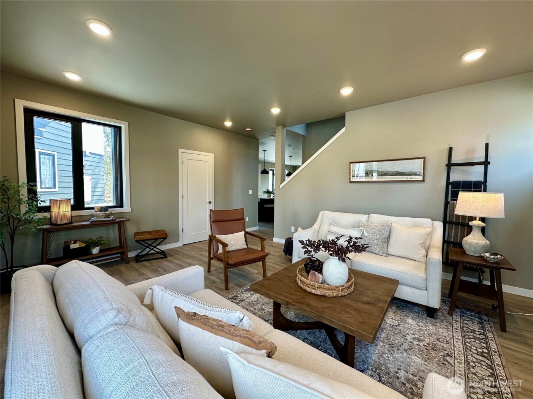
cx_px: 266
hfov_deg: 102.1
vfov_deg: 85.7
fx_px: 216
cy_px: 200
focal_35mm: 14
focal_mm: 2.22
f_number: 2.2
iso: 160
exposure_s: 1/120
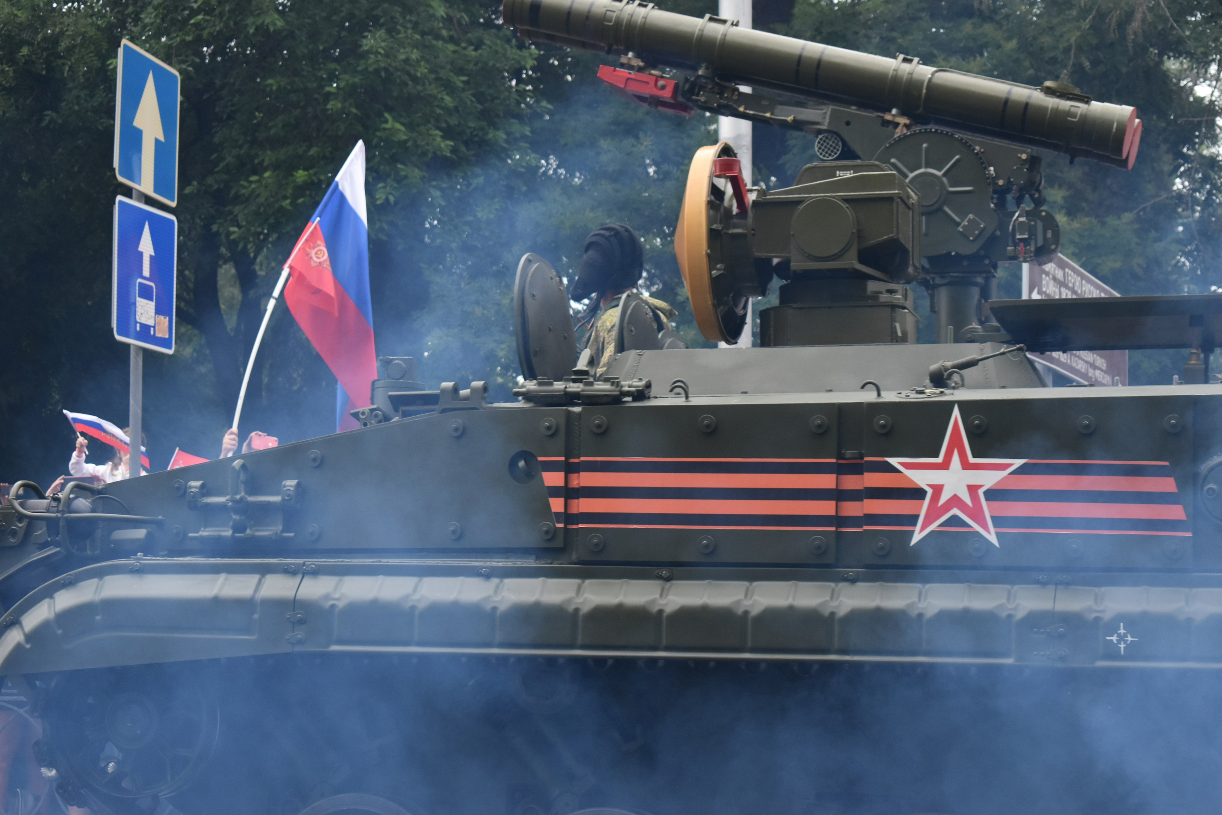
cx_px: 611
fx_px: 2800
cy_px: 408
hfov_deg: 24.6
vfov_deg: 16.6
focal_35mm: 82
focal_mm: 55
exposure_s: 1/800
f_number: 5.6
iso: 800
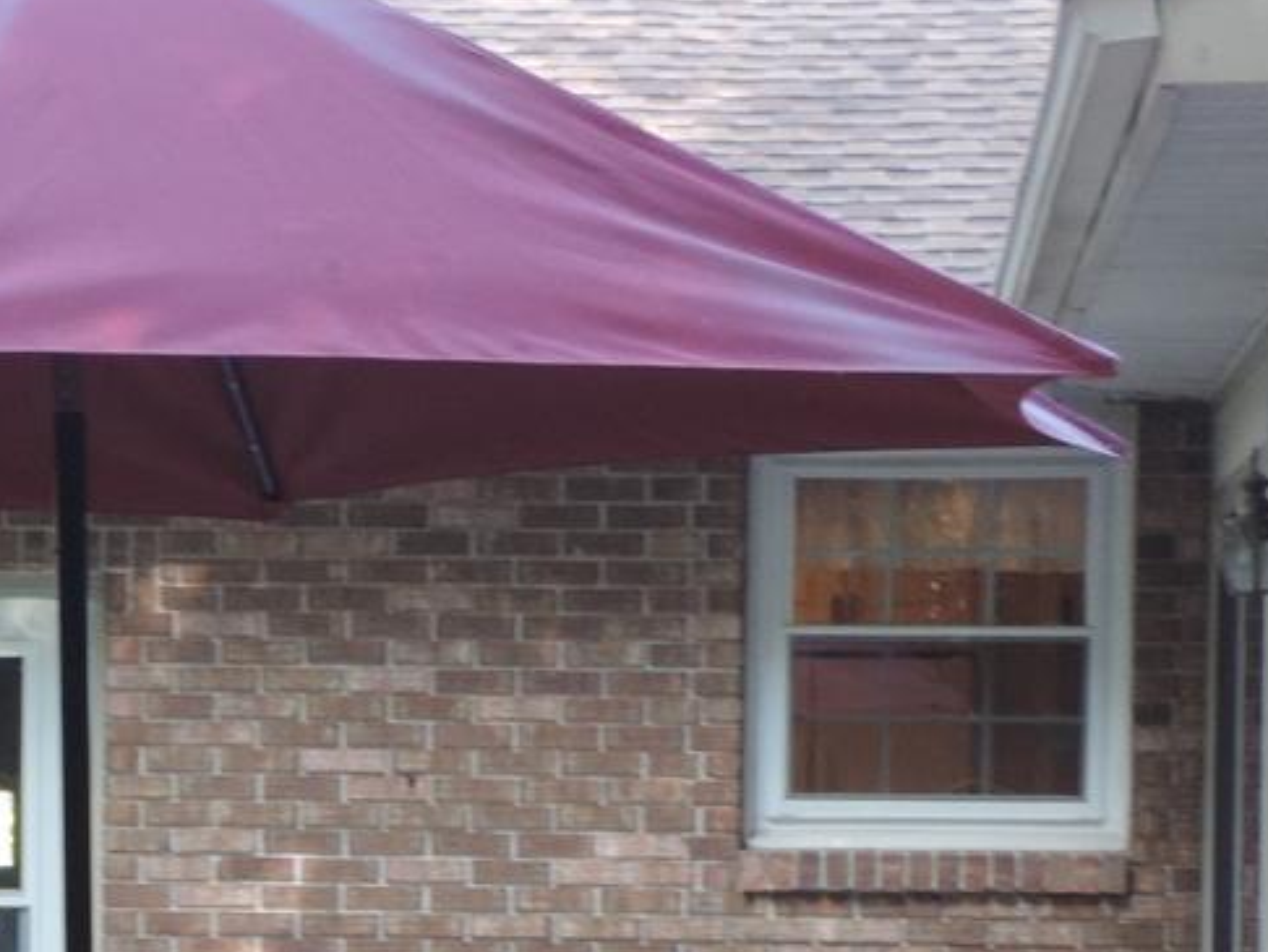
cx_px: 138
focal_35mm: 139
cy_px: 1142
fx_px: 5094
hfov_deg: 14.1
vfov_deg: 10.5
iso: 100
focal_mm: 5.8
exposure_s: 1/50
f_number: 3.2
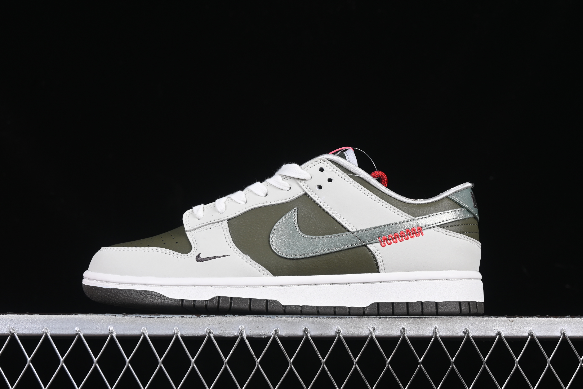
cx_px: 292
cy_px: 194
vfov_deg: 18.2
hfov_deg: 27.0
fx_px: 1214
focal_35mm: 75
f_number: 8
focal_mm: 50
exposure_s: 1/80
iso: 160
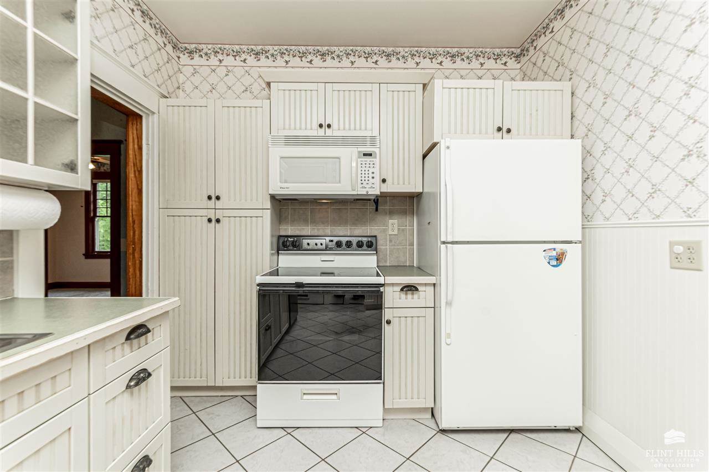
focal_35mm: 15
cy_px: 236
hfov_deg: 100.4
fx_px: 295
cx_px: 354
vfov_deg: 77.3
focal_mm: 10
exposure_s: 1/60
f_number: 10
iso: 500
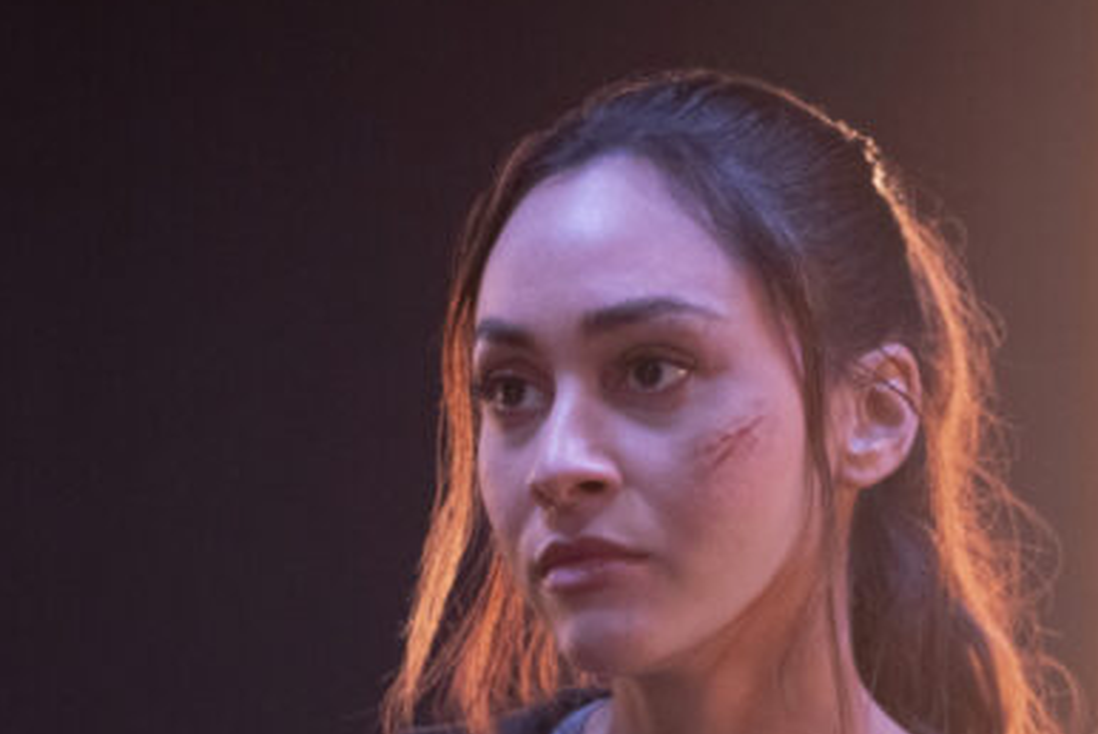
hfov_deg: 4.4
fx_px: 14223
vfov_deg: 3.0
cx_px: 540
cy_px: 768
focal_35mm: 466
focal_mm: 200
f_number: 2.8
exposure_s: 1/80
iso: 5000
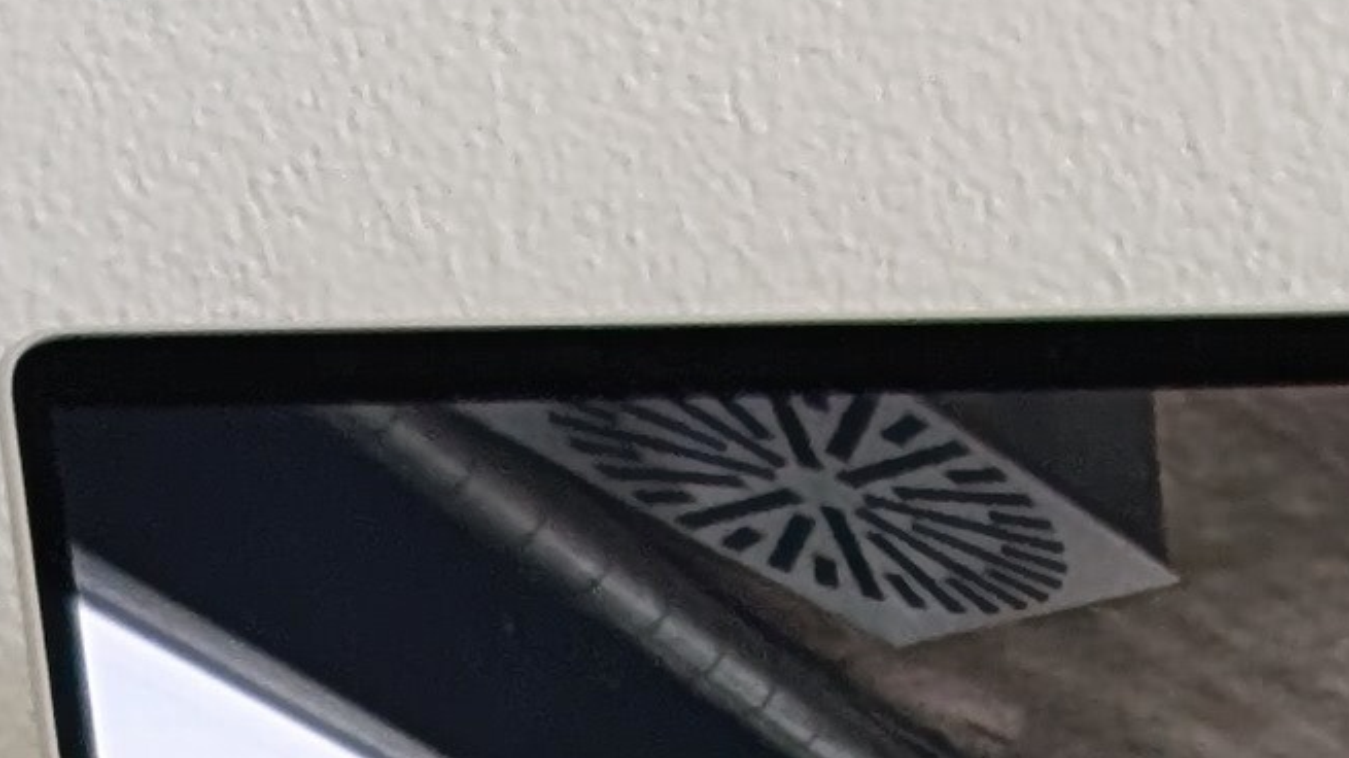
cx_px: 3075
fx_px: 11908
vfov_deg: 3.5
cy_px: 2408
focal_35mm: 333
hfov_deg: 6.2
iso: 21
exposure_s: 1/30
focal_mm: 6.9
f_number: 1.68
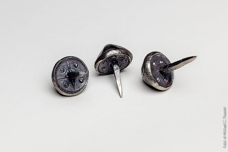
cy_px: 76
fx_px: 317
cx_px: 114
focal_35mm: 50
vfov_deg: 27.0
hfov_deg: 39.6
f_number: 20
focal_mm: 50
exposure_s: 1/6
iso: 125
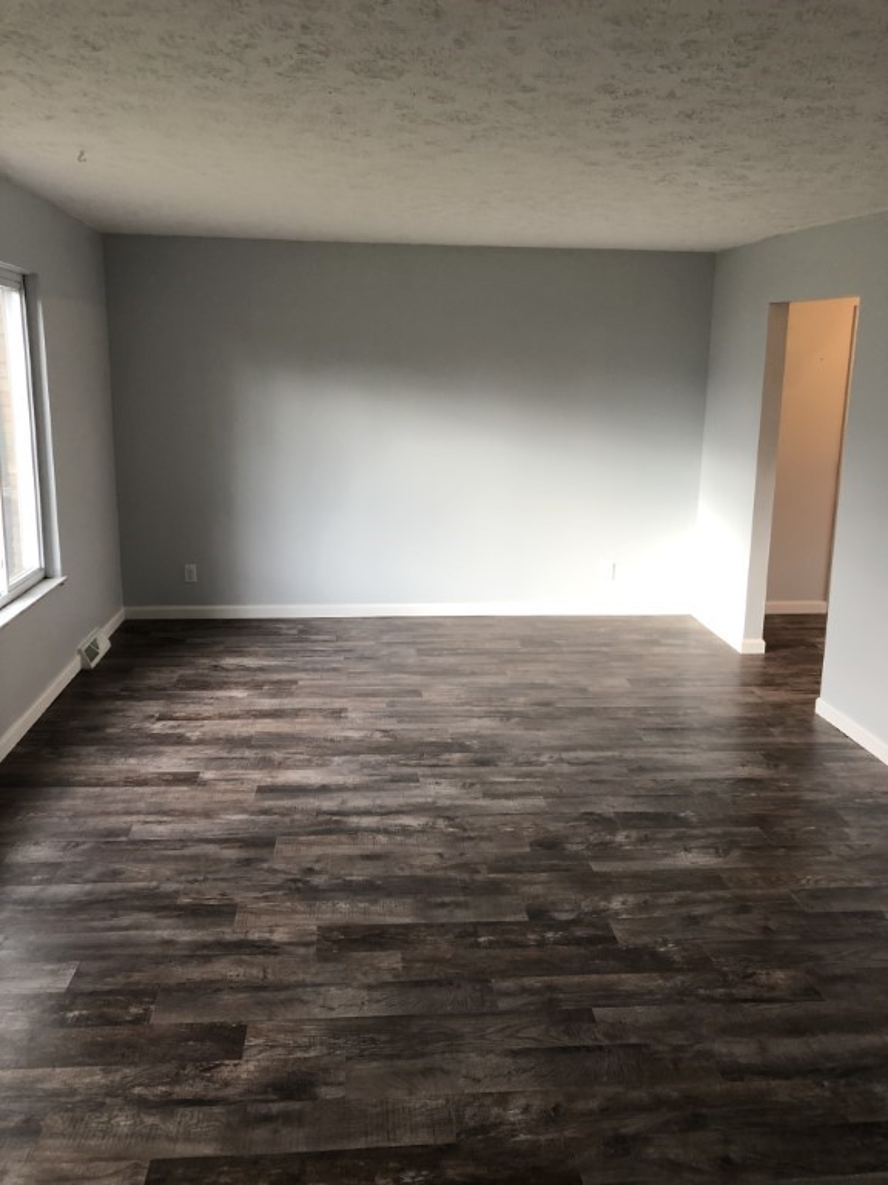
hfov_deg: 49.7
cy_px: 592
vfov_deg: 63.4
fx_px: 958
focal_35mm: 28
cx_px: 444
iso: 32
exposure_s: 1/30
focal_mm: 3.99
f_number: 1.8
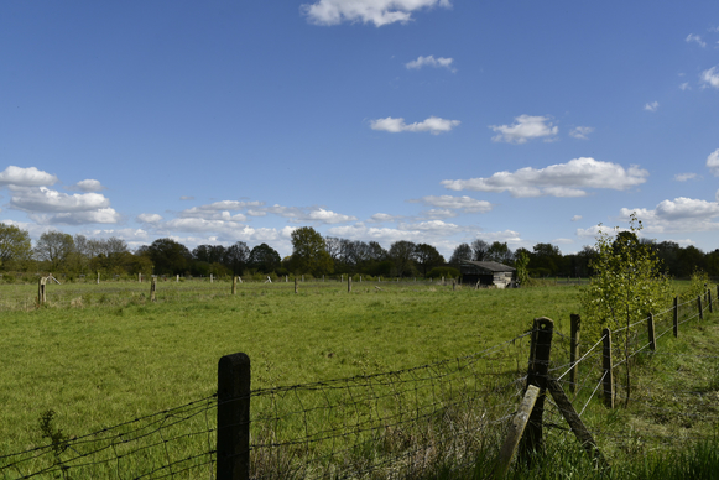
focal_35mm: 31
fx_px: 619
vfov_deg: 42.4
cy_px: 241
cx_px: 364
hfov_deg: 60.3
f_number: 10
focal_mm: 30
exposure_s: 1/400
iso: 200
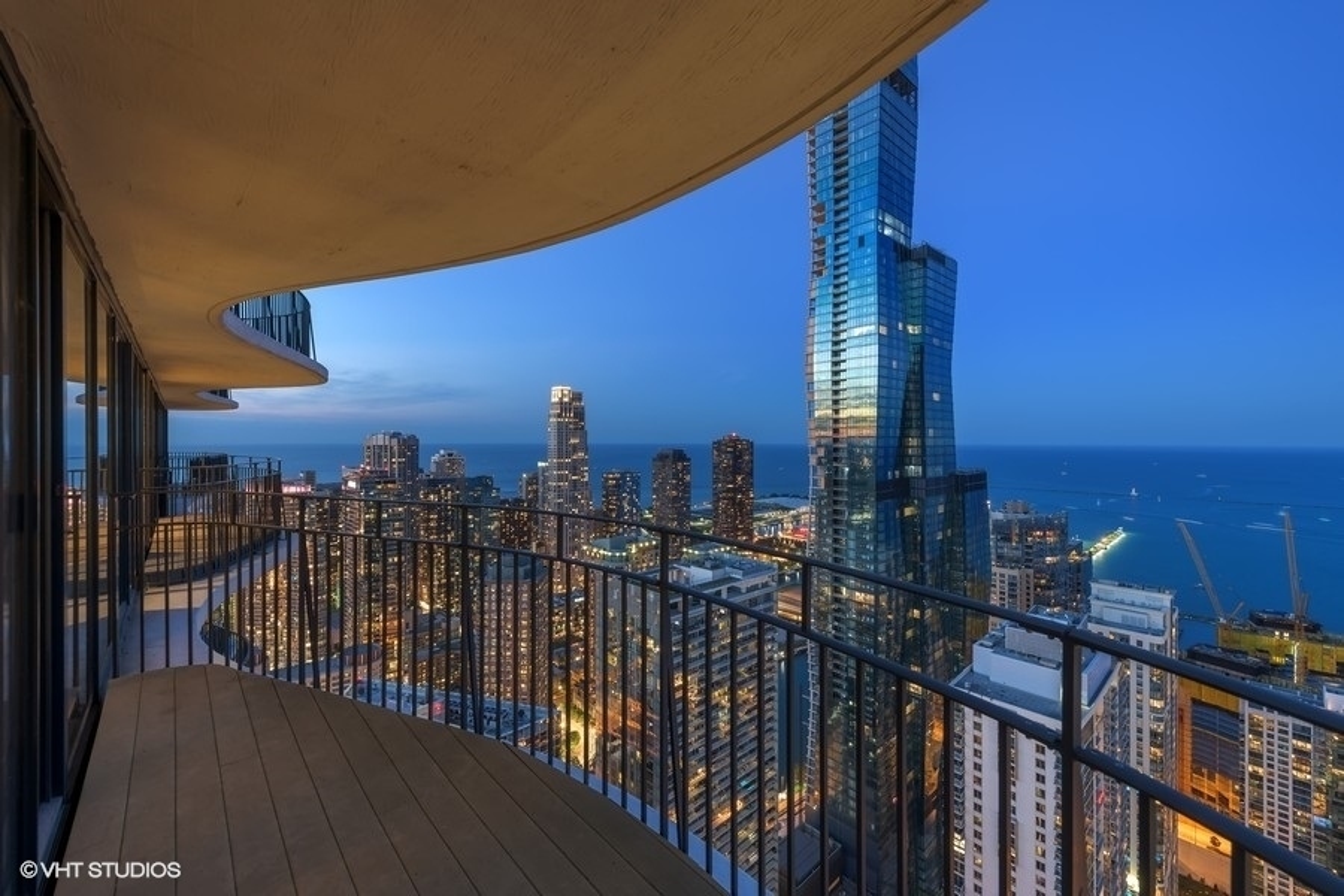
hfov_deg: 104.3
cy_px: 448
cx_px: 672
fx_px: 523
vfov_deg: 81.2
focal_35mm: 14
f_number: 8
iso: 200
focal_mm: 14
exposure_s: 7.1
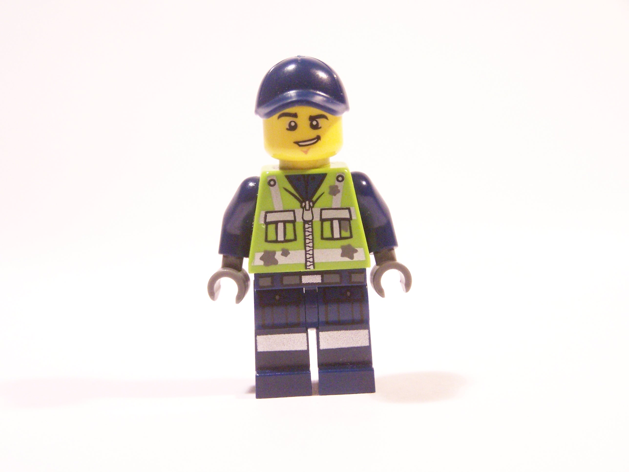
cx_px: 314
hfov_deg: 20.9
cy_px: 236
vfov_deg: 15.7
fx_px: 1708
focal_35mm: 94
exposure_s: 1/45
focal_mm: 15.6
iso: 400
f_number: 3.2
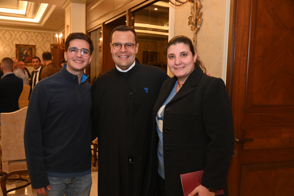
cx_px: 147
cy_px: 98
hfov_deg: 55.8
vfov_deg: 38.9
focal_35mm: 34
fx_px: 278
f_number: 6.3
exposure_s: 1/250
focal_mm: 34
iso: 5000
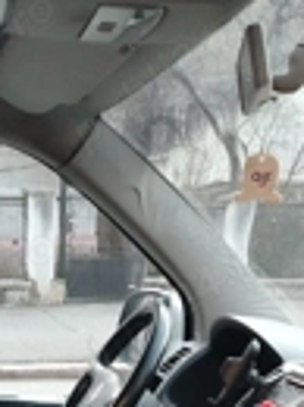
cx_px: 63
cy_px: 601
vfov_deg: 22.1
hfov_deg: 19.6
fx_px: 869
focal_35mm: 74
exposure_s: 1/100
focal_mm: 5.25
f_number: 1.75
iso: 2144
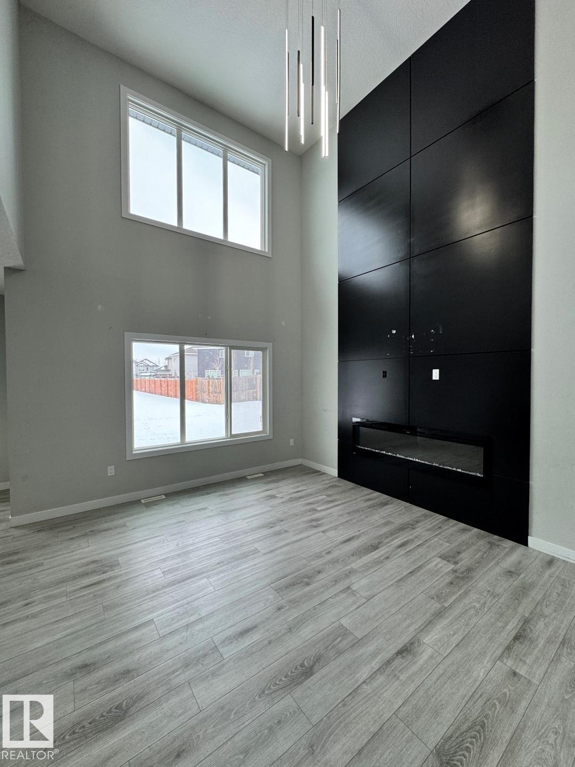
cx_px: 288
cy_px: 384
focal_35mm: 14
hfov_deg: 85.7
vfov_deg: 102.1
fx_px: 310
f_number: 2.2
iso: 100
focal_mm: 2.22
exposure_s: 1/120
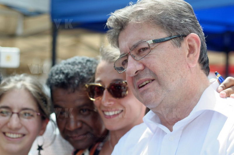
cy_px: 78
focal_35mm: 75
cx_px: 117
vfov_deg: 18.1
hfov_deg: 27.0
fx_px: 487
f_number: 2.5
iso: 500
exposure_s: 1/3200
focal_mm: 50
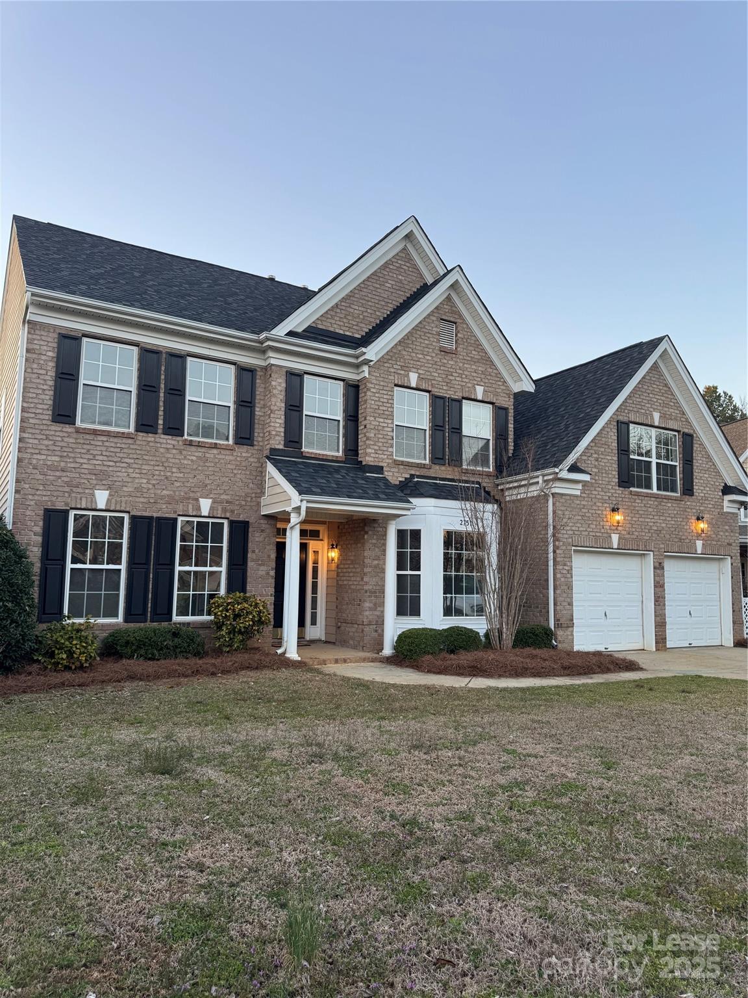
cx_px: 374
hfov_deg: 56.8
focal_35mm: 24
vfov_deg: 71.6
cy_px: 499
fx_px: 691
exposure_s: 1/128
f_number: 1.78
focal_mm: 6.76
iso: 50
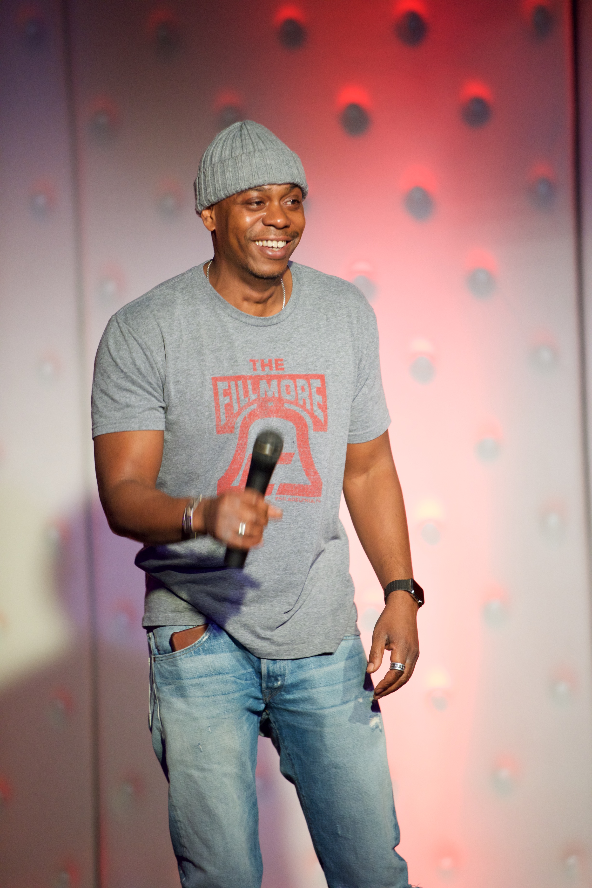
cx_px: 296
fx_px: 4929
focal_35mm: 200
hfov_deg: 6.9
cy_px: 444
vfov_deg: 10.3
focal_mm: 200
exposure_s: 1/125
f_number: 2.8
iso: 3200
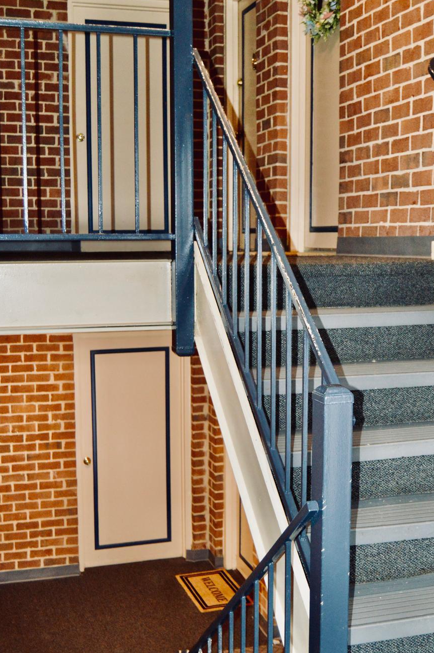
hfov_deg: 29.2
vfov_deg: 42.8
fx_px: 833
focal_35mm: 46
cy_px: 334
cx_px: 237
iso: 1400
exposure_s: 1/60
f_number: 4
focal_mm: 26
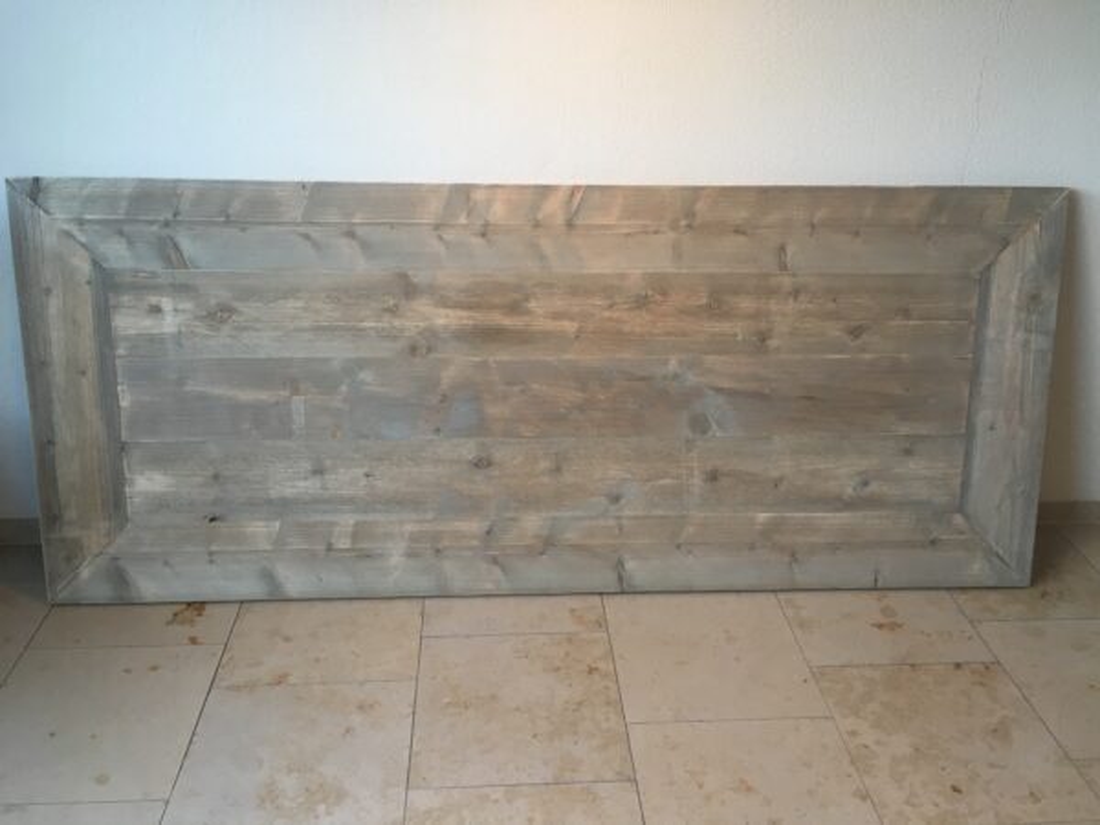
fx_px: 922
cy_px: 412
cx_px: 550
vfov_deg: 48.2
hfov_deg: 61.7
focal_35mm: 29
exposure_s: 1/33
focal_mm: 4.15
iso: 64
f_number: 2.2
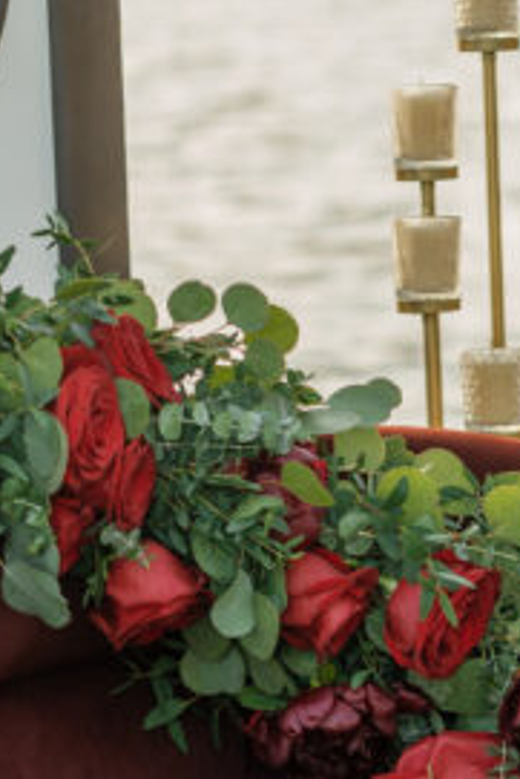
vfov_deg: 10.7
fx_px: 4089
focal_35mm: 189
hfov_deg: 7.2
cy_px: 848
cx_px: 556
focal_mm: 50
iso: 100
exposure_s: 1/320
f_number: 2.5
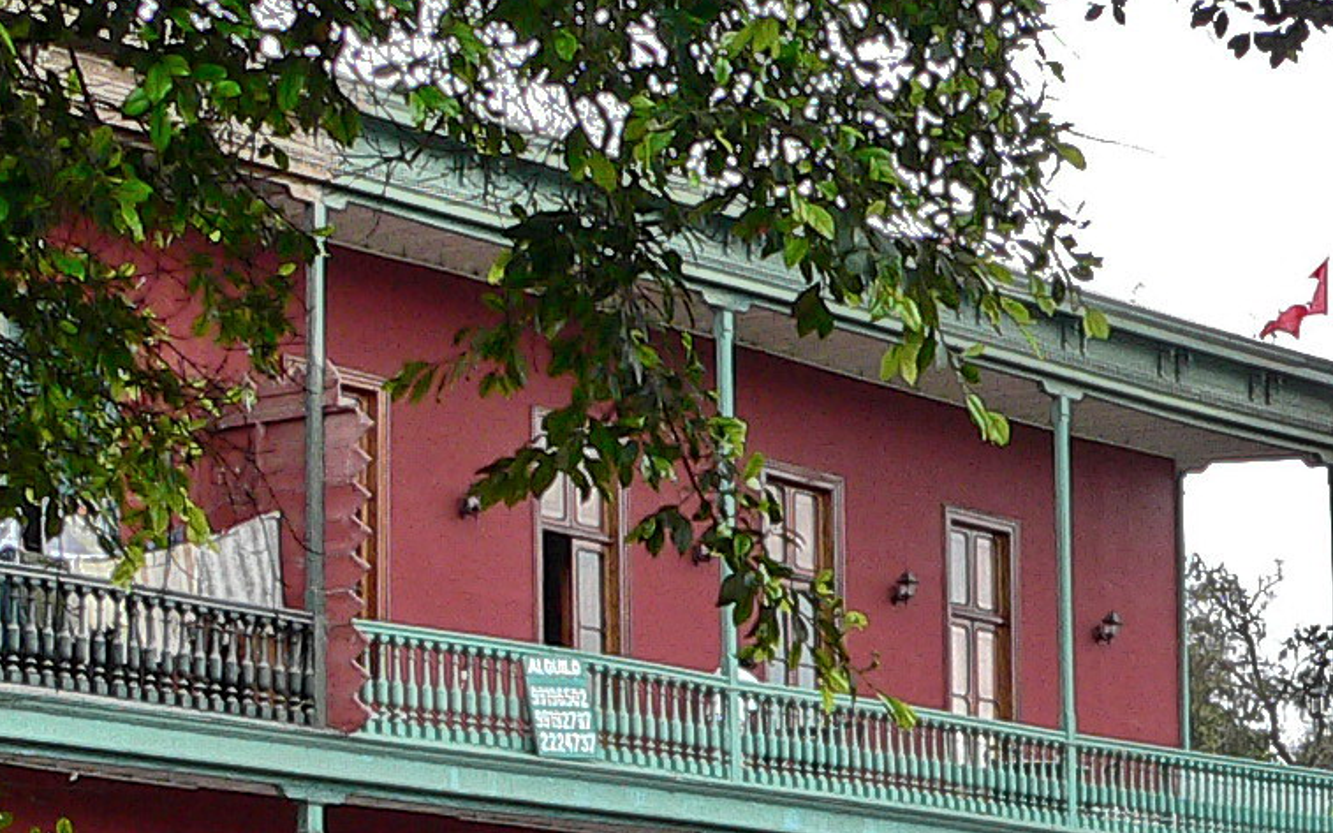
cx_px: 1224
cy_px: 1032
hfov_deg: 16.0
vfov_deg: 10.0
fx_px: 4686
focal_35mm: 129
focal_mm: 6
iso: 100
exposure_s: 1/160
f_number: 4
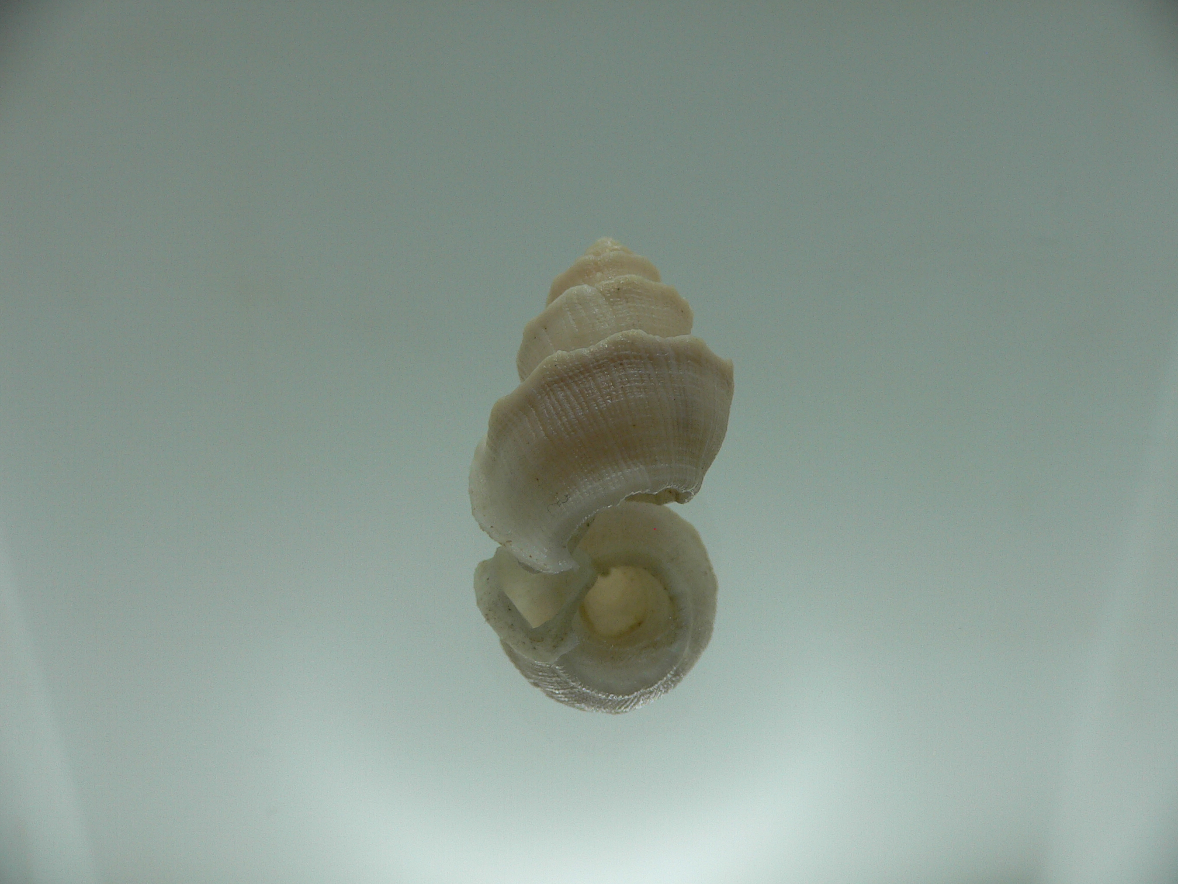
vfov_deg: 40.7
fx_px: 1191
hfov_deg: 52.6
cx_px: 589
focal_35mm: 35
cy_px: 442
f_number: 3.3
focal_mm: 4.6
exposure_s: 1/100
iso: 80
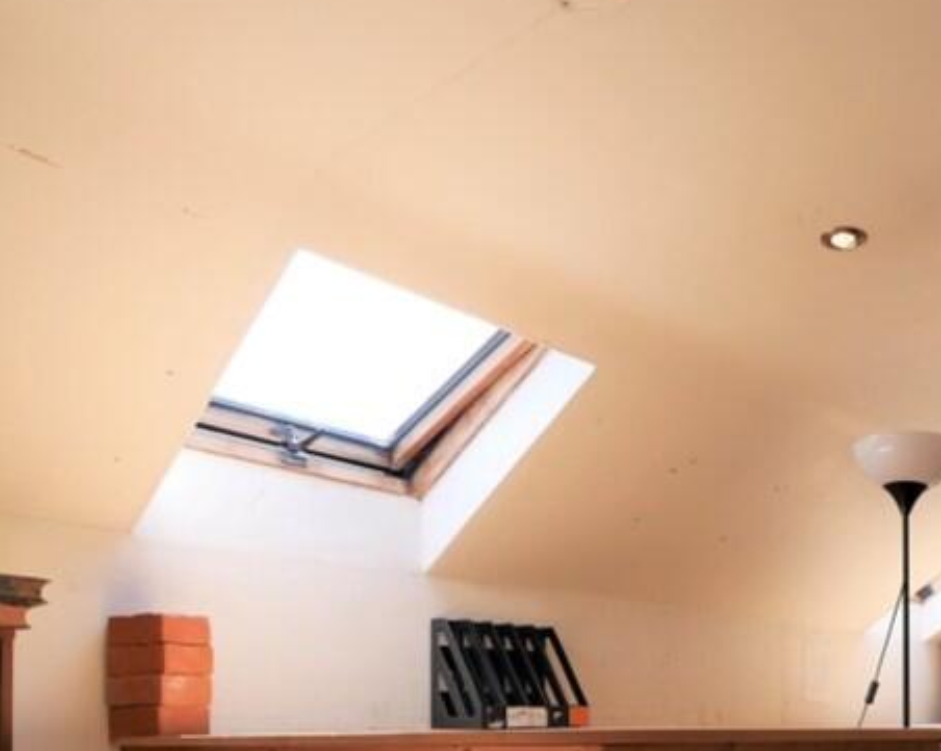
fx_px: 863
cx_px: 831
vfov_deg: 42.4
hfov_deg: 51.2
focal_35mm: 31
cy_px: 702
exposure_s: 1/125
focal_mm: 7
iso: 200
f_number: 4
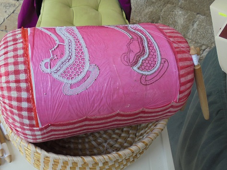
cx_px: 98
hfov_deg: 55.1
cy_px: 65
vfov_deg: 42.7
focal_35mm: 33
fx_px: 216
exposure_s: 1/125
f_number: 3.5
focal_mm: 4.6
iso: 100
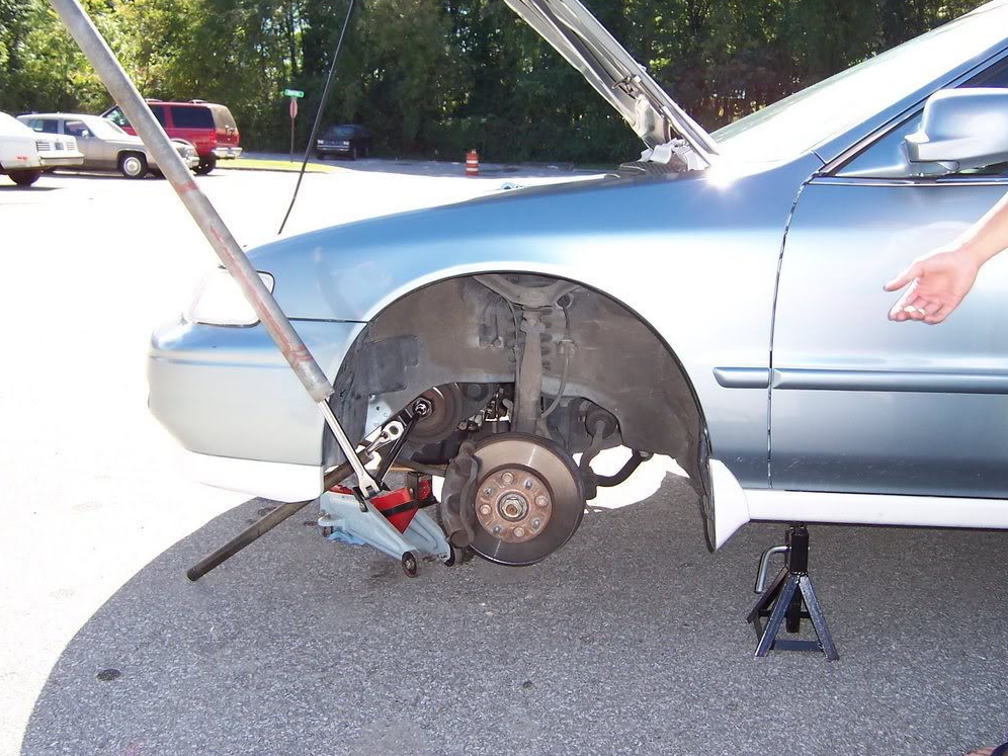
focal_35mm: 37
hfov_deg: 50.1
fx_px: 1077
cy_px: 374
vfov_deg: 38.7
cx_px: 516
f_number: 3.4
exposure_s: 1/250
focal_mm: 5.6
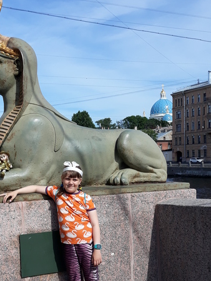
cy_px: 192
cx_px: 80
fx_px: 390
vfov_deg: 39.1
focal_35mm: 48
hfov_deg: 30.2
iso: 40
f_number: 1.7
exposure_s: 1/1605
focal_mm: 3.71
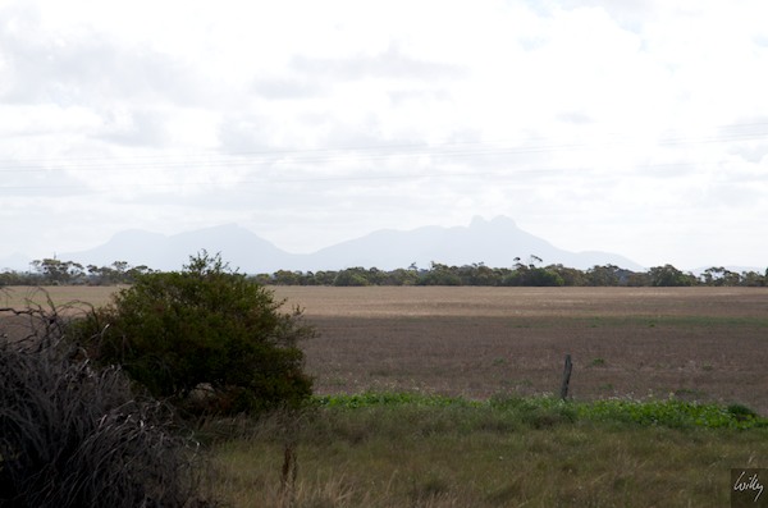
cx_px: 384
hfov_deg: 16.1
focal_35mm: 128
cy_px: 254
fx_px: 2714
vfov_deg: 10.7
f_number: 11
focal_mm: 85
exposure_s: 1/500
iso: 320
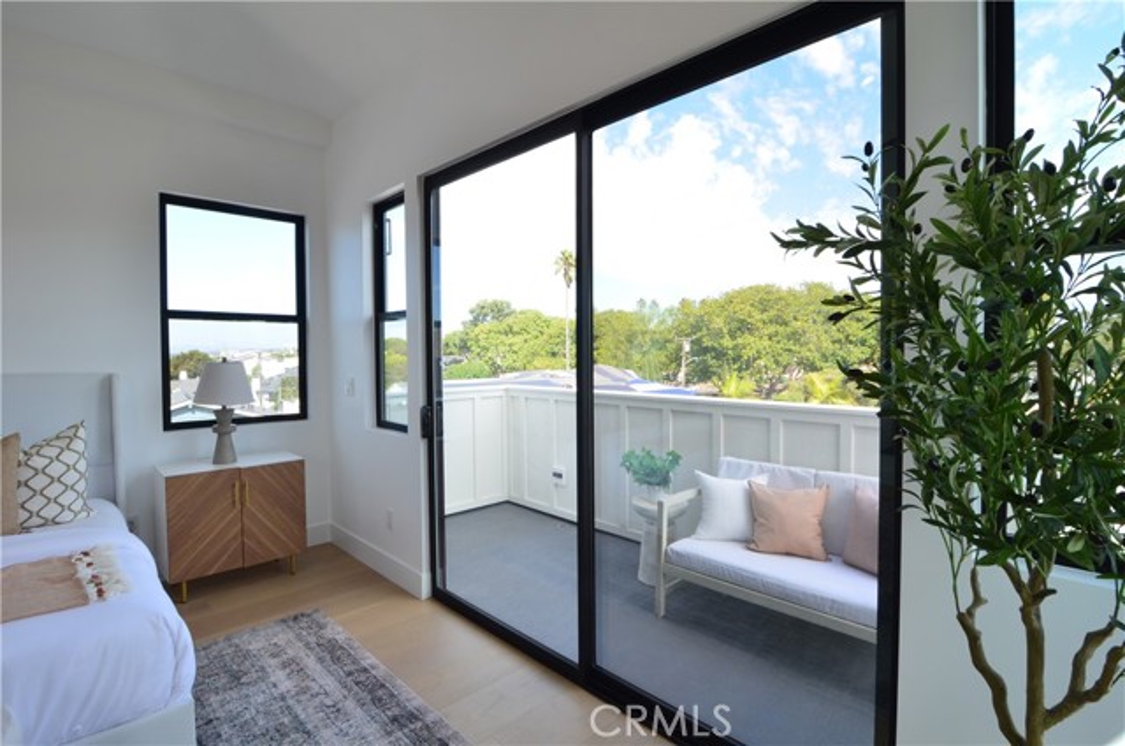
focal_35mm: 16
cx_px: 562
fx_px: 515
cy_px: 373
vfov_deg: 71.8
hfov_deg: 95.1
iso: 320
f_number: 11
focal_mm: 11
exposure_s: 1/50
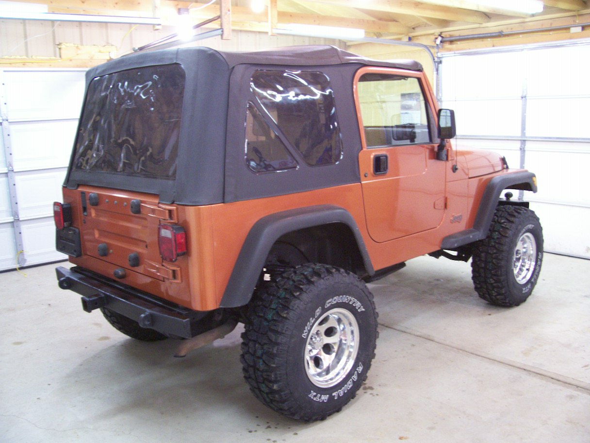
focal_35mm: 34
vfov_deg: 41.8
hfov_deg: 54.0
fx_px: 580
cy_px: 222
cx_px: 295
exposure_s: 1/8.29
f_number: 2.7
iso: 160
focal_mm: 5.6
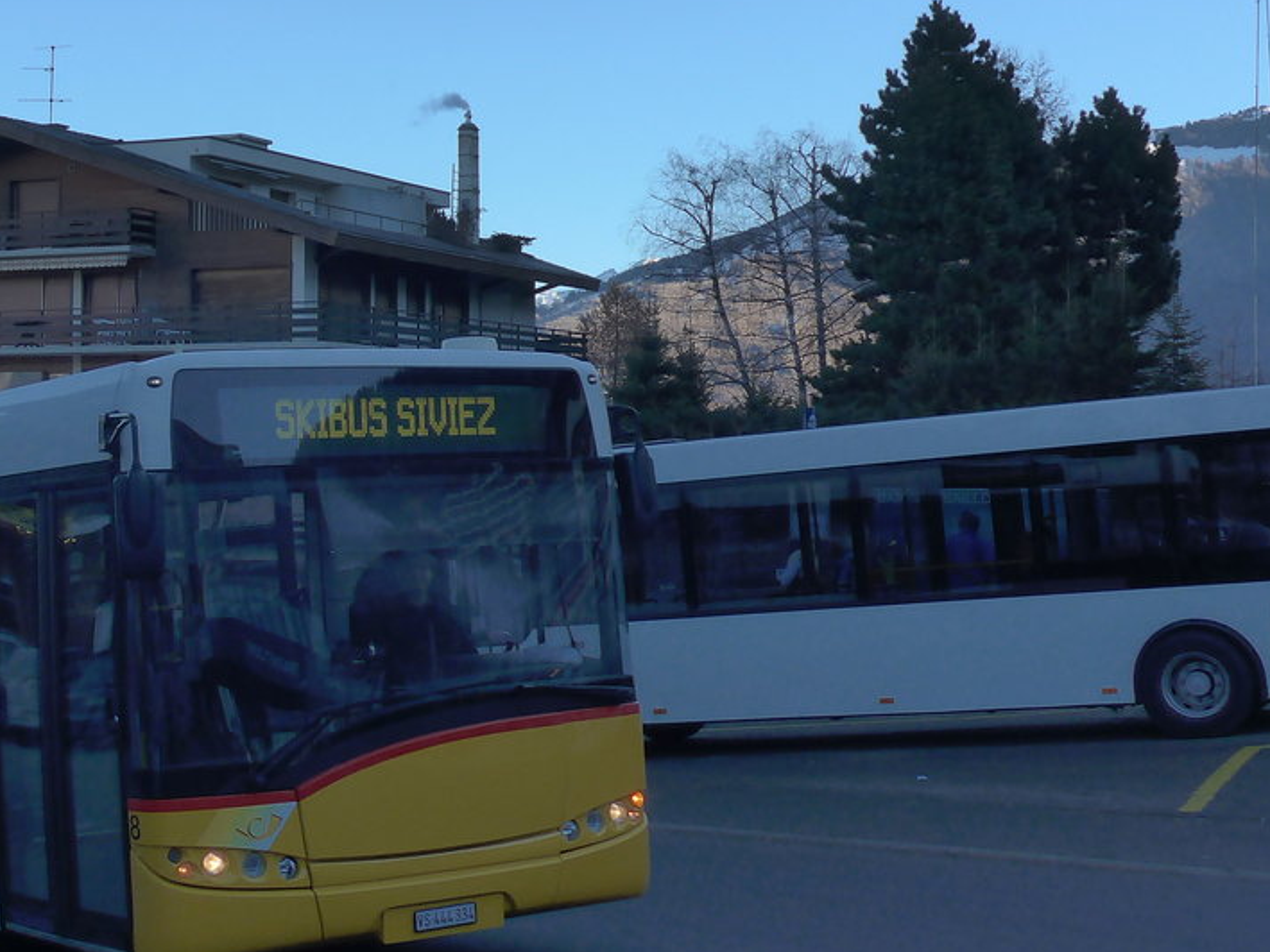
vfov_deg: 22.2
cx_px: 299
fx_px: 2422
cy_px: 378
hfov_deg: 28.9
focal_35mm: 66
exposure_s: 1/800
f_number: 3.5
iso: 160
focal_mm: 8
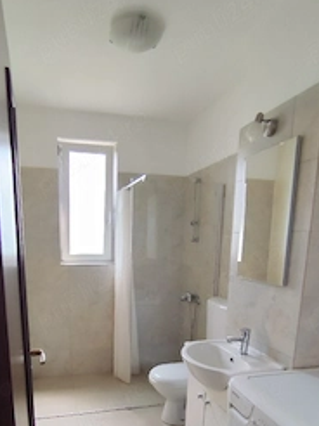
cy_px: 307
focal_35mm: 26
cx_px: 127
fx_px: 320
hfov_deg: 52.6
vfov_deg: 64.2
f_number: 2.2
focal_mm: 1.65
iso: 50
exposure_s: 1/100
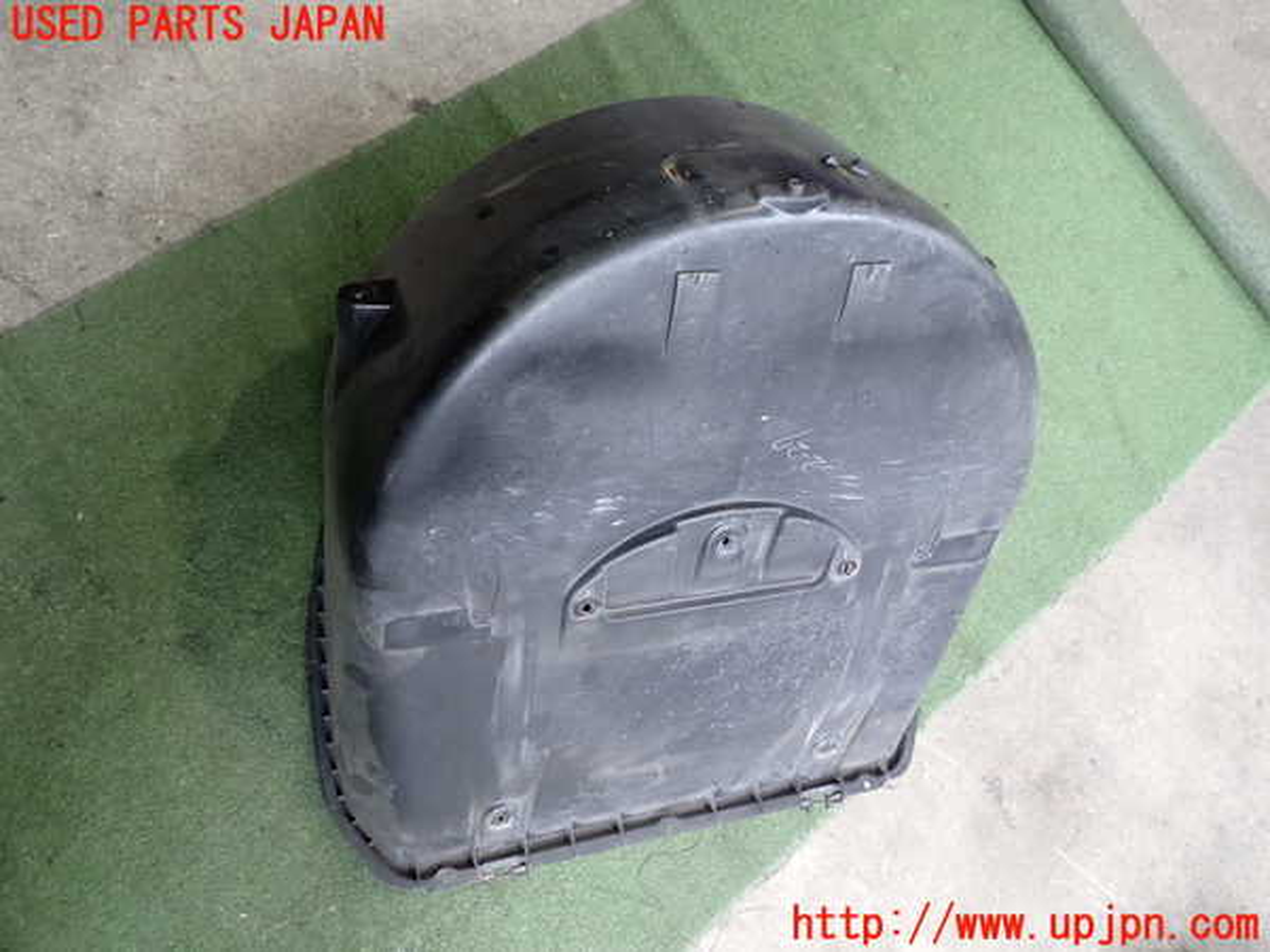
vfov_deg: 46.8
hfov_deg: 60.0
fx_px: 1101
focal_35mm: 30
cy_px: 476
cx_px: 635
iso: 200
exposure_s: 1/50
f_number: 2.3
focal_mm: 5.4
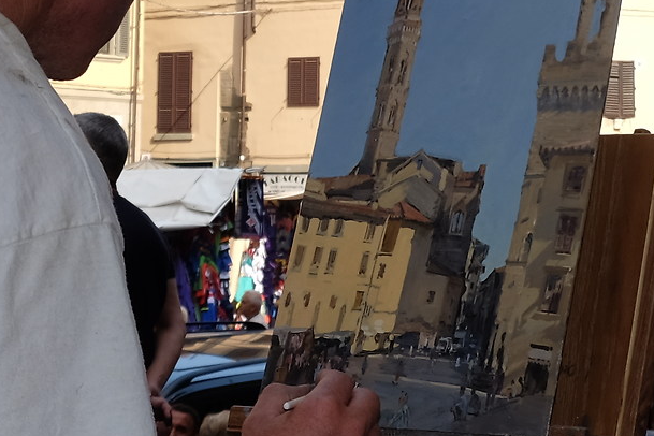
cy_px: -255
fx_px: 2507
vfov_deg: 9.6
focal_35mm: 138
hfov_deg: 14.7
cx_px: 554
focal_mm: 23.3
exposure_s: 1/180
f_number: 8
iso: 200
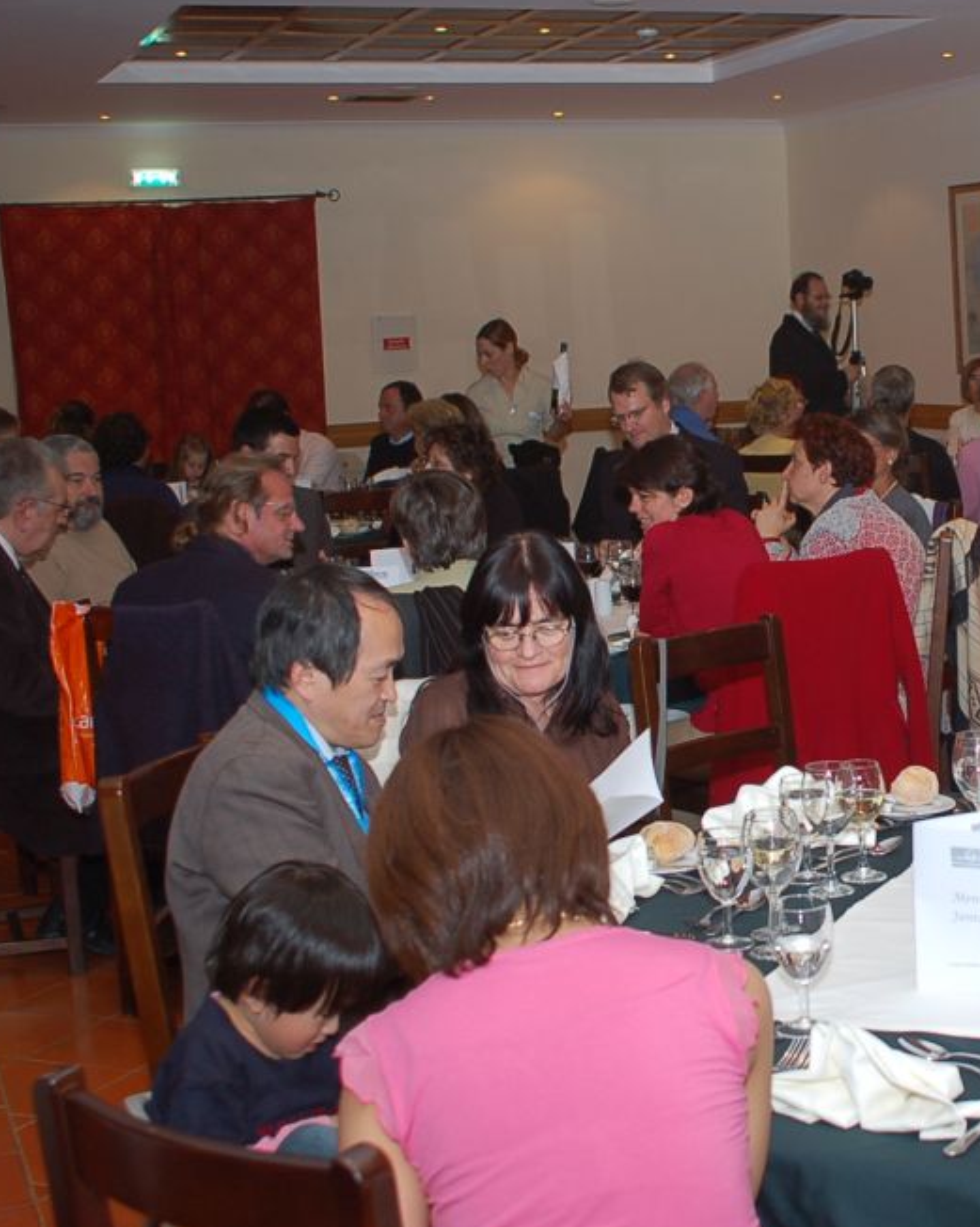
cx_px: 881
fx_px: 2177
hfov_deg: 24.6
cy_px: 612
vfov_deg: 31.5
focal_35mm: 60
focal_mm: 28
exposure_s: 1/60
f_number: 4
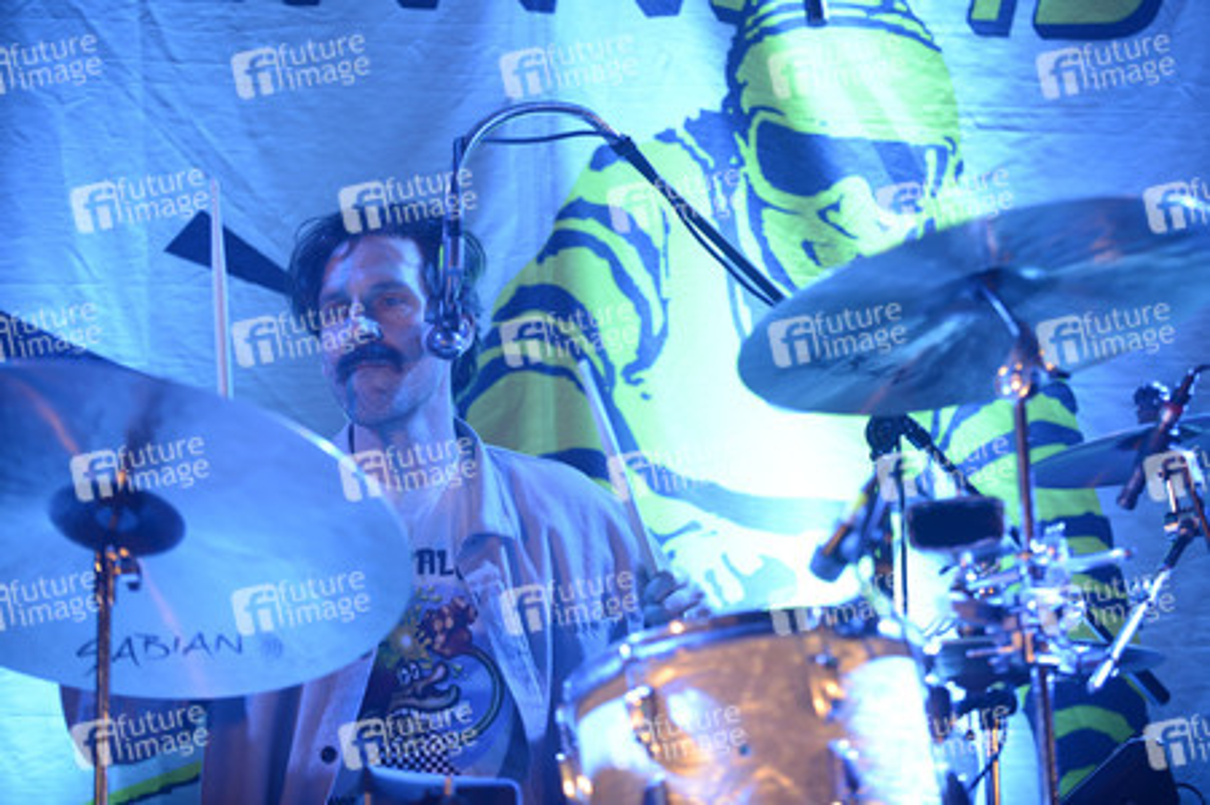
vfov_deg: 11.0
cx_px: 605
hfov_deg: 16.4
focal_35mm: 125
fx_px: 4198
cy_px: 402
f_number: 2.8
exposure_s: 1/100
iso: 1000
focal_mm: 125
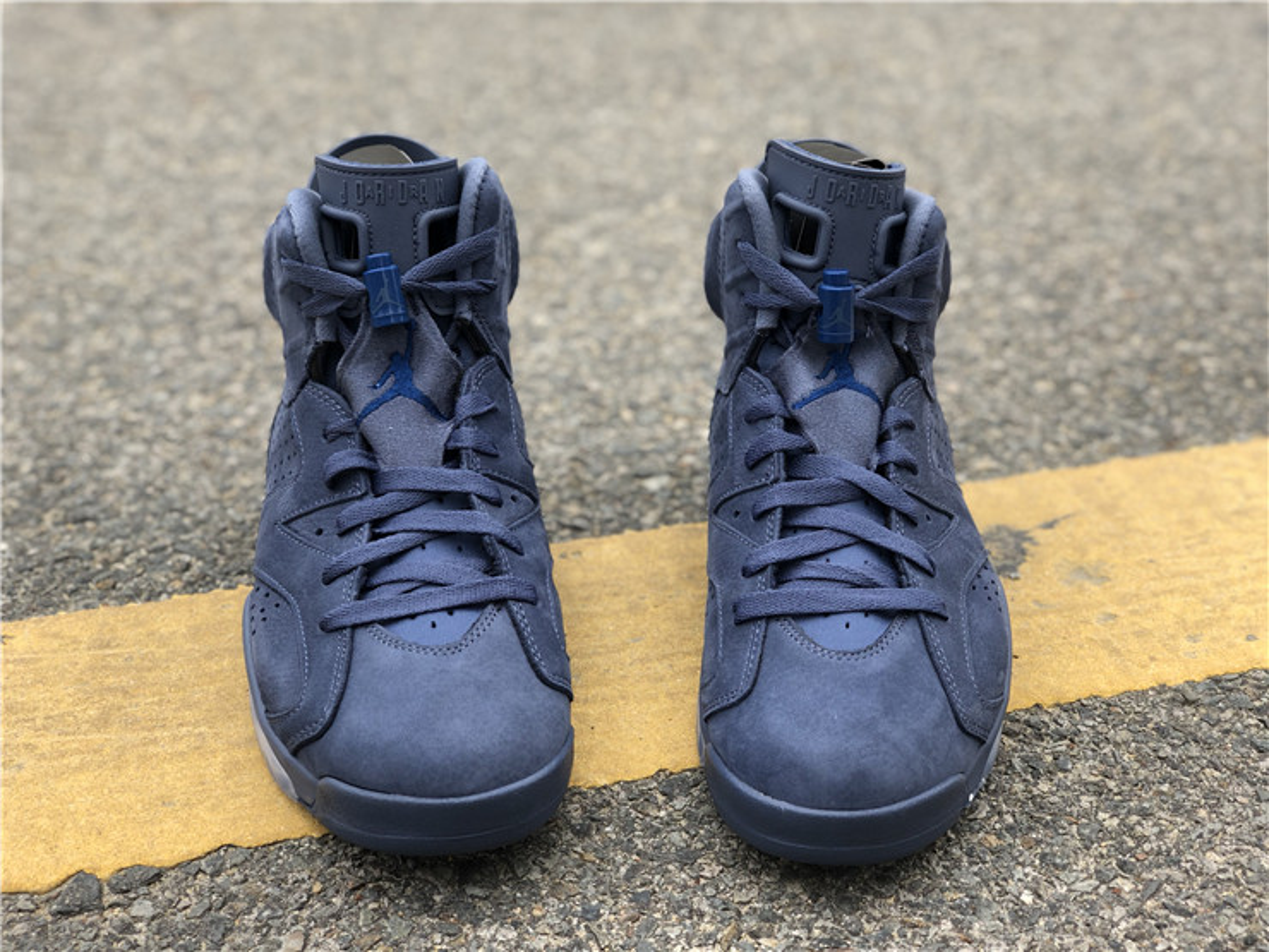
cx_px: 634
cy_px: 476
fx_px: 1906
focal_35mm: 52
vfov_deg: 28.0
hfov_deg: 36.8
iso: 16
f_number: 2.4
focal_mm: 6
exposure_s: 1/100
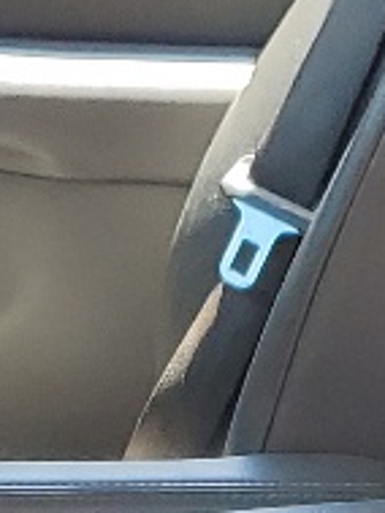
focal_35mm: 220
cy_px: 1029
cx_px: 114
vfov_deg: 8.5
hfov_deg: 6.8
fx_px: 3259
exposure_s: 1/476
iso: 50
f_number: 1.5
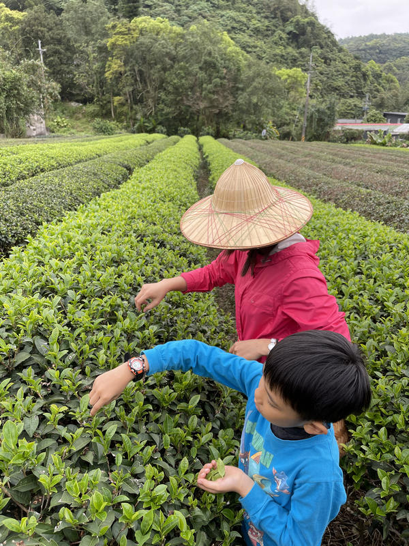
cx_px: 204
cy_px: 273
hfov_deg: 53.1
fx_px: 410
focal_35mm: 26
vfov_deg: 67.3
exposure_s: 1/254
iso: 32
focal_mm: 5.1
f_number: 1.6
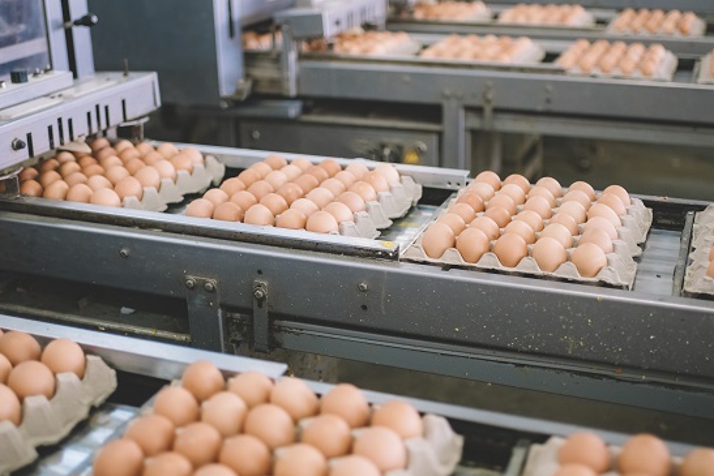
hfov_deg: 41.1
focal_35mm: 48
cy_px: 210
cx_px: 367
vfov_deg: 28.1
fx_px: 952
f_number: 1.8
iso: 1600
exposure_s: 1/100
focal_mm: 35
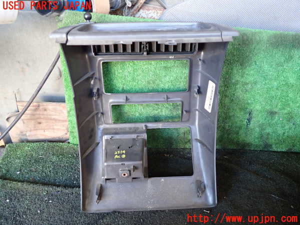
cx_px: 150
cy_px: 112
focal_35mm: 30
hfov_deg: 60.0
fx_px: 260
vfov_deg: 46.8
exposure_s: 1/30
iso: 320
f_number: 2.3
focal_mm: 5.4
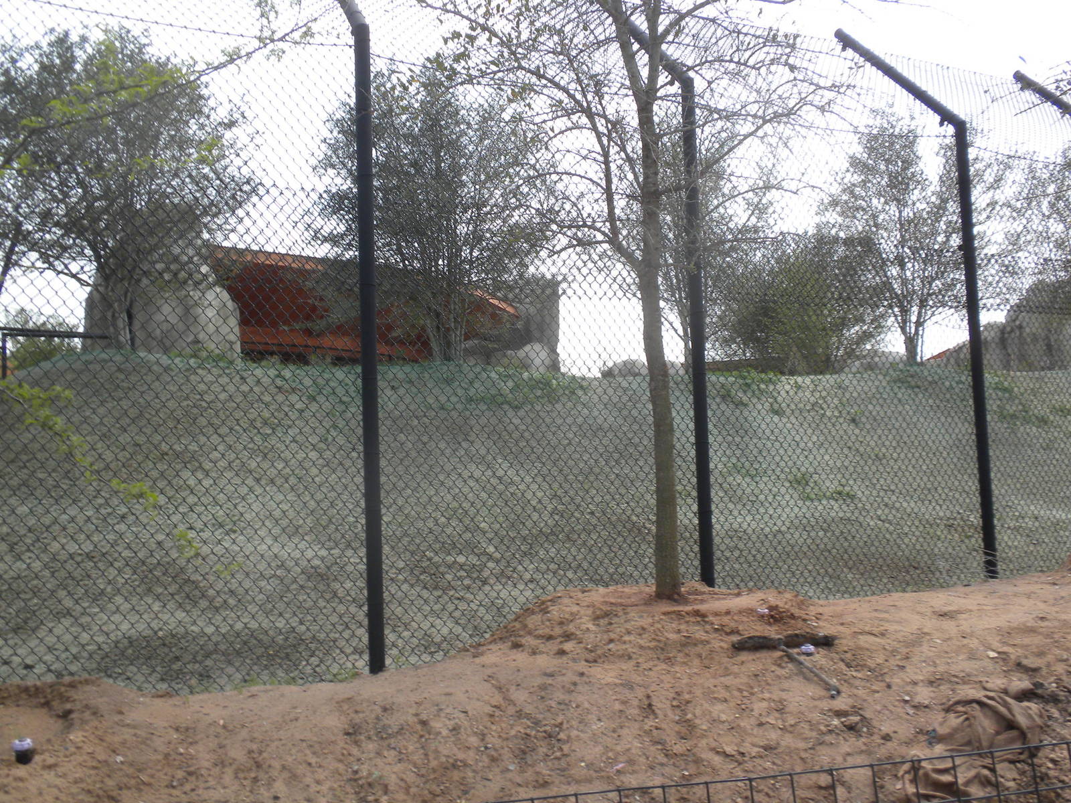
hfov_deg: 50.1
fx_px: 1145
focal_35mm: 37
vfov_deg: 38.7
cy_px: 402
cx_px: 536
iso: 64
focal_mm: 6.6
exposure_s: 1/65.4
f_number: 10
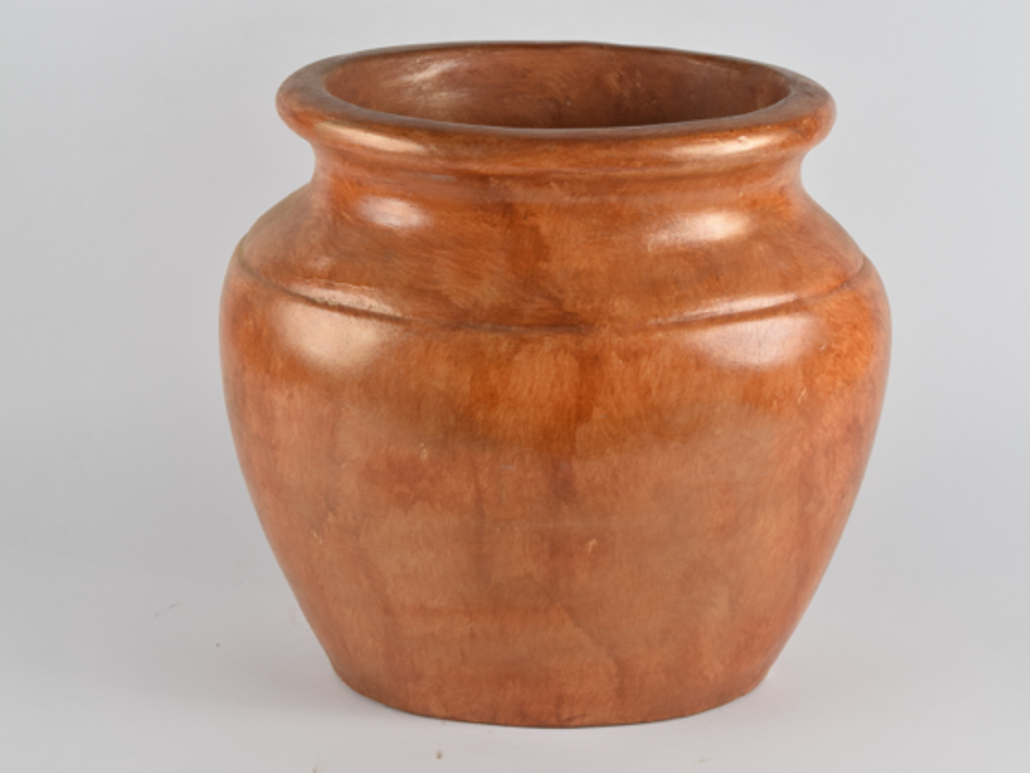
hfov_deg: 21.6
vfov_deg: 16.3
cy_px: 386
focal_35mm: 91
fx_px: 2695
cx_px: 571
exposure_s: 1/125
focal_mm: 55
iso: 400
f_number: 9
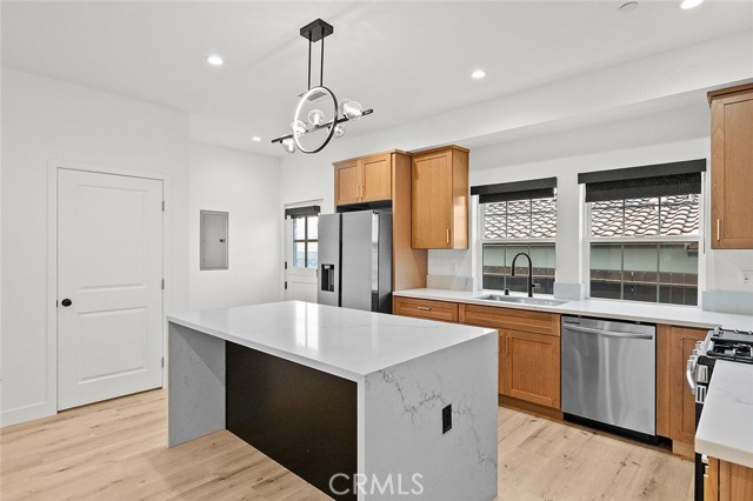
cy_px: 250
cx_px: 376
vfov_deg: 67.3
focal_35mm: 18
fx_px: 376
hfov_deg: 90.0
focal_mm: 12
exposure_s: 1/250
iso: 800
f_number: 4
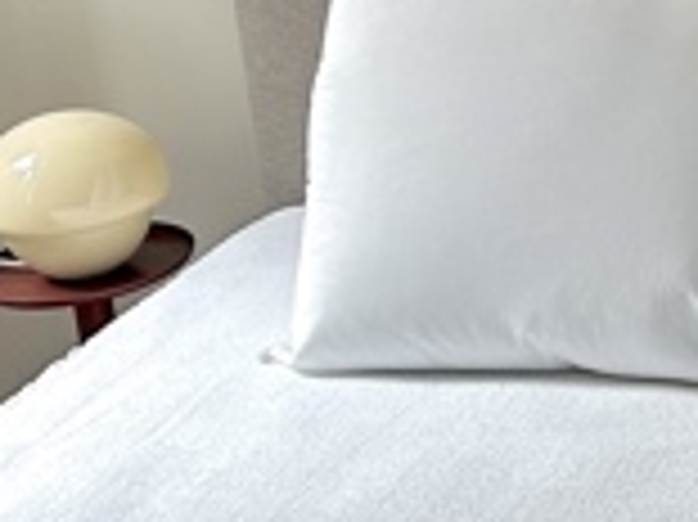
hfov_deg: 16.9
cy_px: -32
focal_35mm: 99
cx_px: 1202
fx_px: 1995
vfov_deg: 14.6
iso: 160
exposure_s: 1/100
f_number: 1.78
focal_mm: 6.86
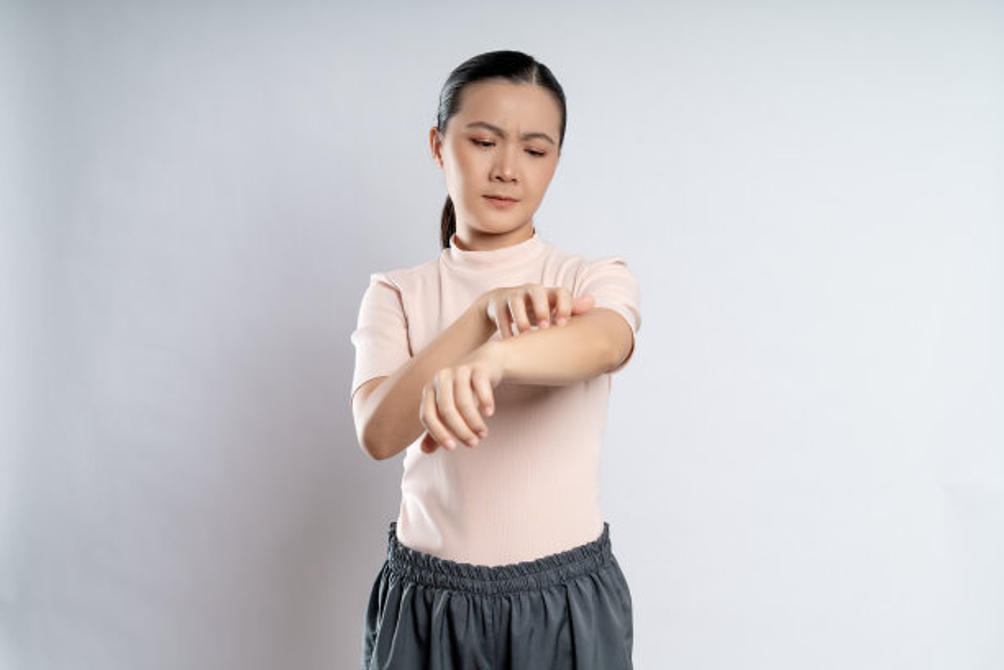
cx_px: 502
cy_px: 335
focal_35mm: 50
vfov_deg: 27.0
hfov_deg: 39.6
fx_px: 1394
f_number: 5
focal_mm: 50
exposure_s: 1/160
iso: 160
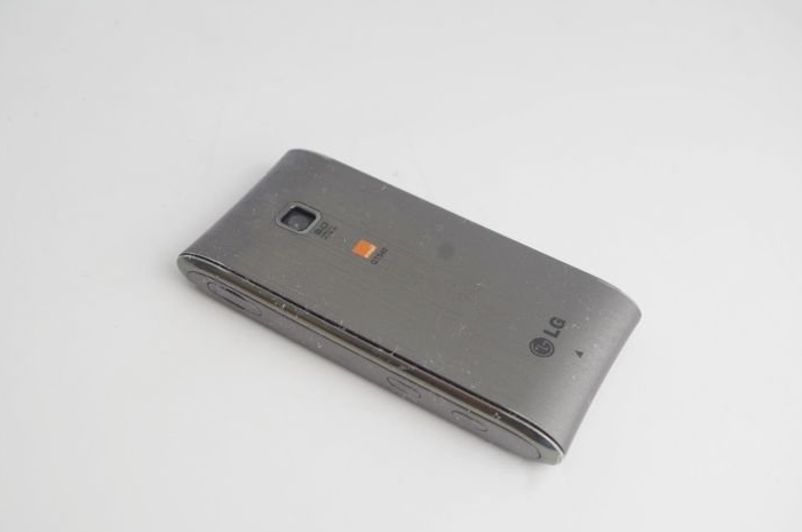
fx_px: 1023
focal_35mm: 46
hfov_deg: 42.8
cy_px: 282
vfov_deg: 29.1
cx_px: 380
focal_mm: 28.13
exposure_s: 1/60
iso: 200
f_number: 5
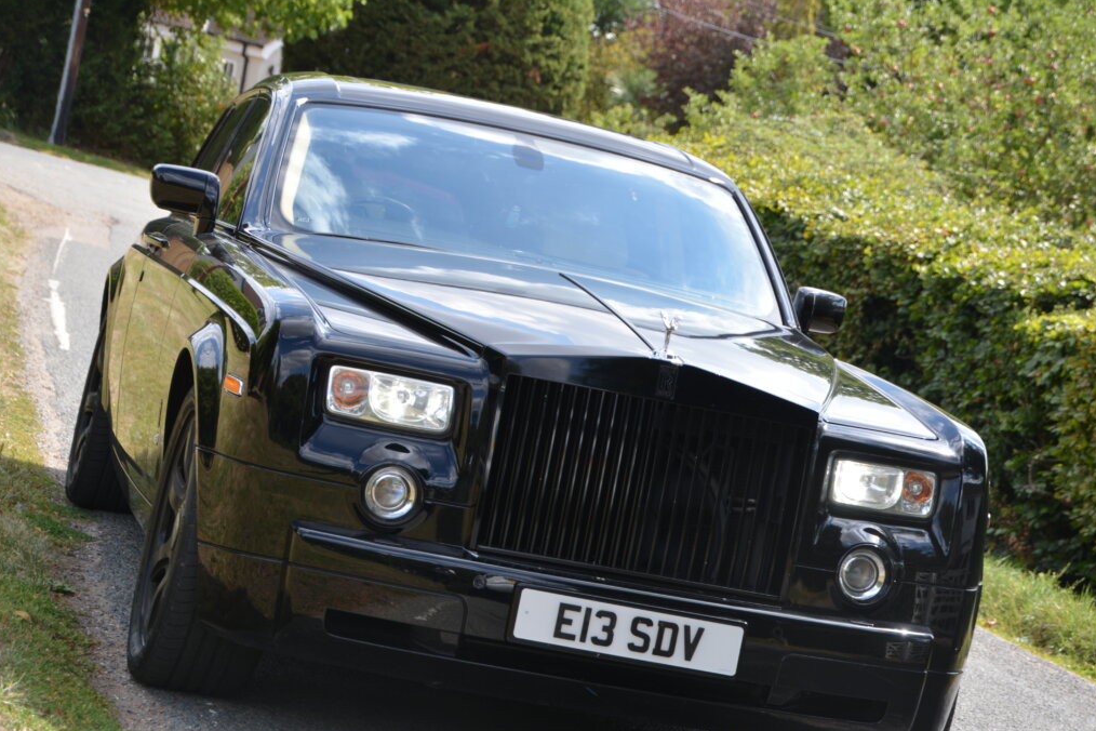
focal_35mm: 106
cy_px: 366
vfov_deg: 12.9
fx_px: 3227
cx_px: 548
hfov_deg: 19.3
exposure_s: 1/250
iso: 140
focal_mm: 70
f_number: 8
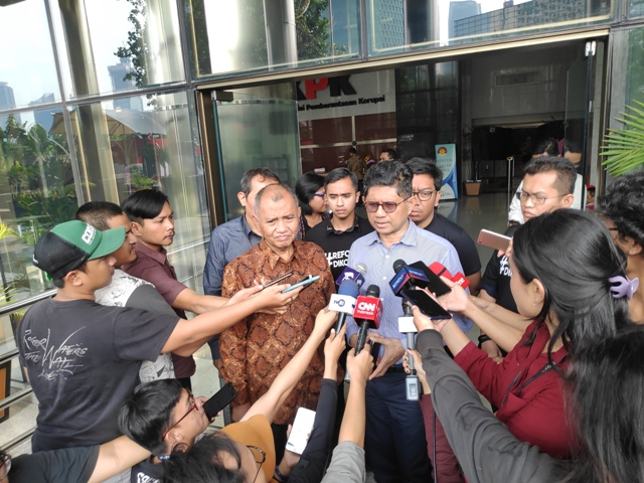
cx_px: 322
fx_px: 372
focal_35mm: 20
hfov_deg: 81.7
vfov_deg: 66.0
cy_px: 242
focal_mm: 3.94
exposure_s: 1/141
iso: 100
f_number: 1.9
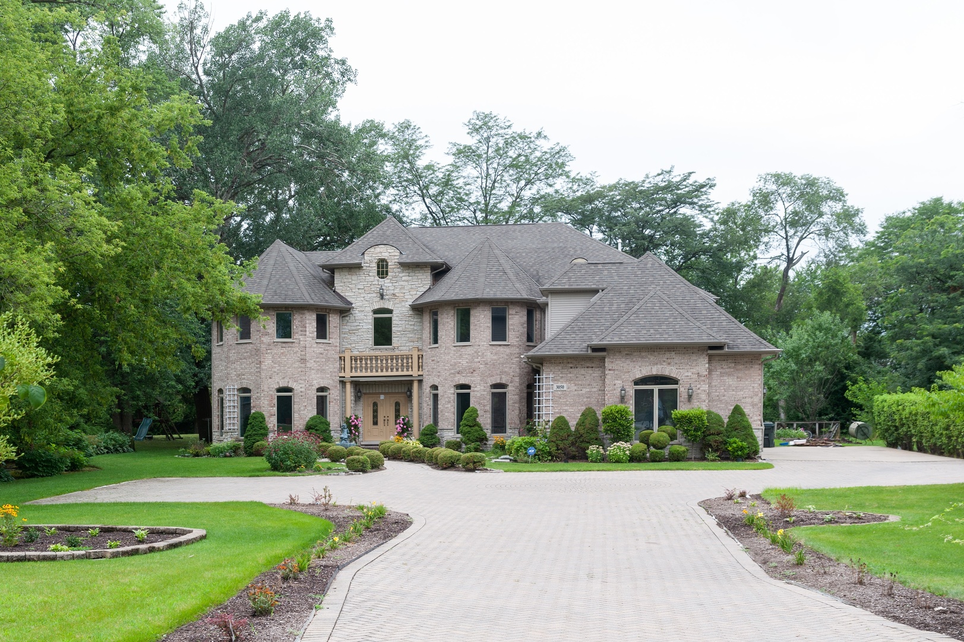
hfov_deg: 44.5
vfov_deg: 30.5
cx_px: 482
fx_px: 1177
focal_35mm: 44
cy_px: 321
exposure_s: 1/125
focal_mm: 44
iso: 200
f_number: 8
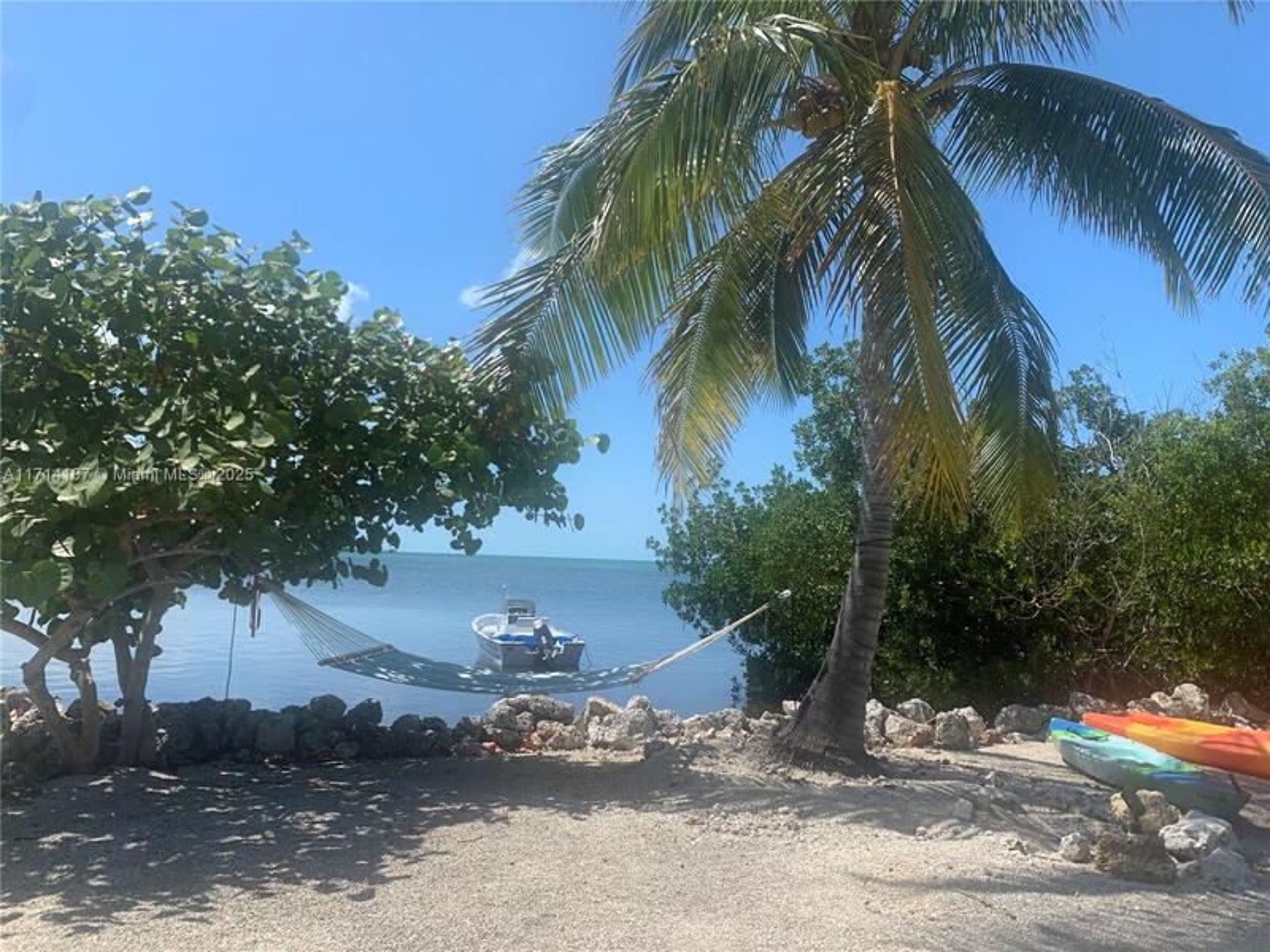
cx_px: 635
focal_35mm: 26
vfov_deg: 53.1
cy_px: 476
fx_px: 954
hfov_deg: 67.3
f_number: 1.8
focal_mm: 4.25
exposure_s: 1/2075
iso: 25
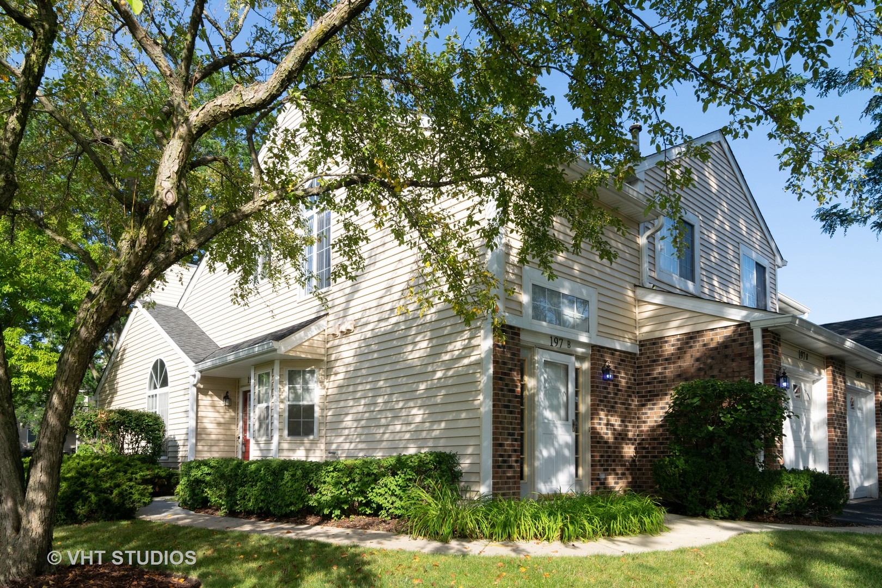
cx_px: 441
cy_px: 294
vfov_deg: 56.1
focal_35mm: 22
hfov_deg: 77.3
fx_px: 551
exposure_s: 1/200
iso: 200
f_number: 9
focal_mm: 15
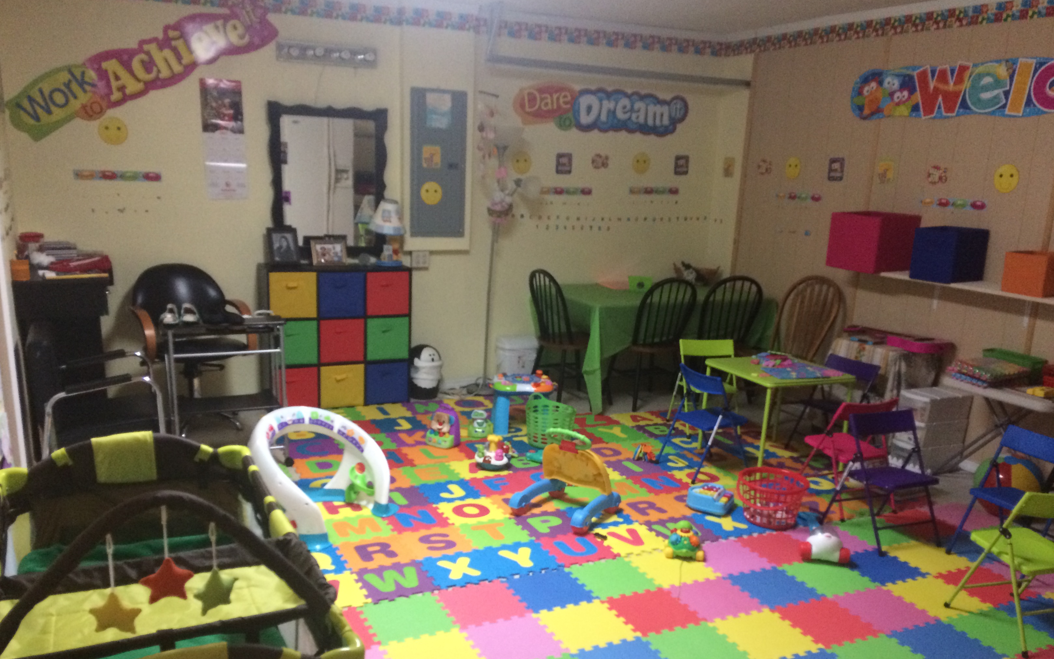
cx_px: 526
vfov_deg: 40.4
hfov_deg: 61.2
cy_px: 391
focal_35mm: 31
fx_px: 890
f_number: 2.2
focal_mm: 4.15
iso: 250
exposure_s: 1/20
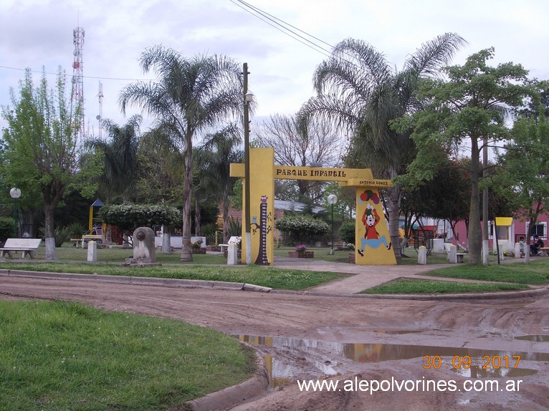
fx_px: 951
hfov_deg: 32.2
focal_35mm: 60
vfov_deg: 24.4
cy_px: 206
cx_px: 274
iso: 80
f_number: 4
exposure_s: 1/400
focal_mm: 8.5
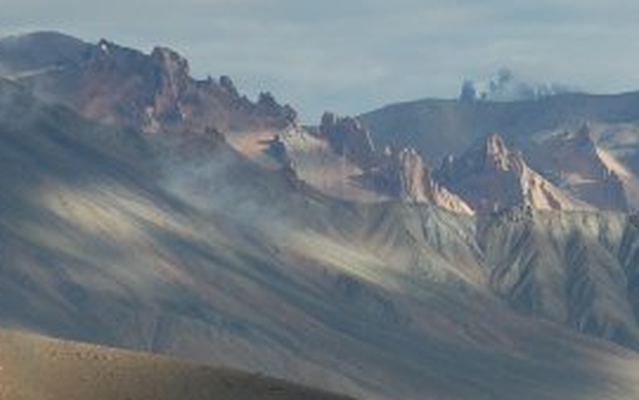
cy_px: 93
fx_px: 10982
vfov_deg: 2.1
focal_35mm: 630
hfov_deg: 3.3
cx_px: 816
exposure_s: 1/250
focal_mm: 155
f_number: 9
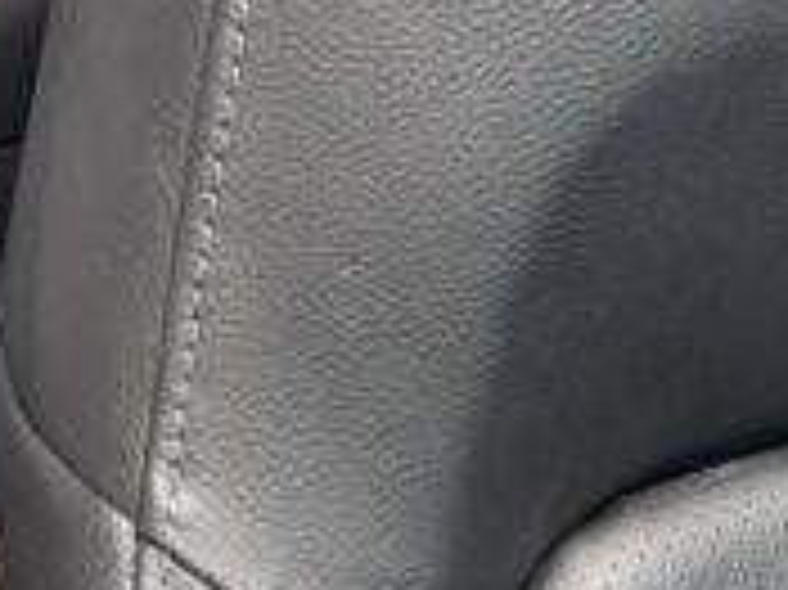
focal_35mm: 165
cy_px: 860
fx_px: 3753
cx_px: 1342
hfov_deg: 11.3
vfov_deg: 8.8
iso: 500
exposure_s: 1/50
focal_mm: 6.76
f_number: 1.78
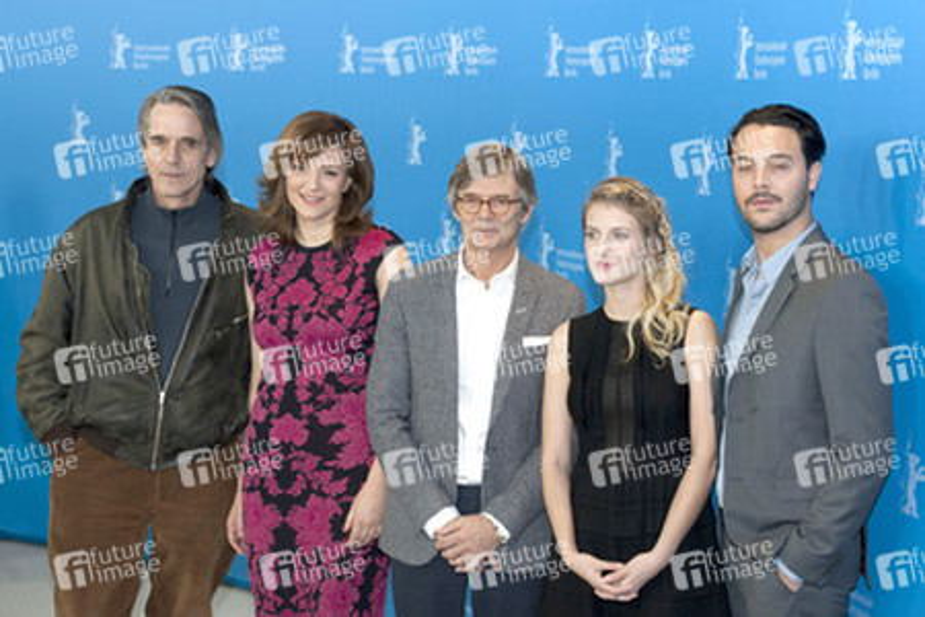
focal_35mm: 70
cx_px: 462
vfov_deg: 19.5
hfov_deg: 28.8
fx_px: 1798
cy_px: 308
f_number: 5
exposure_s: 1/200
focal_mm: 70
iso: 1000
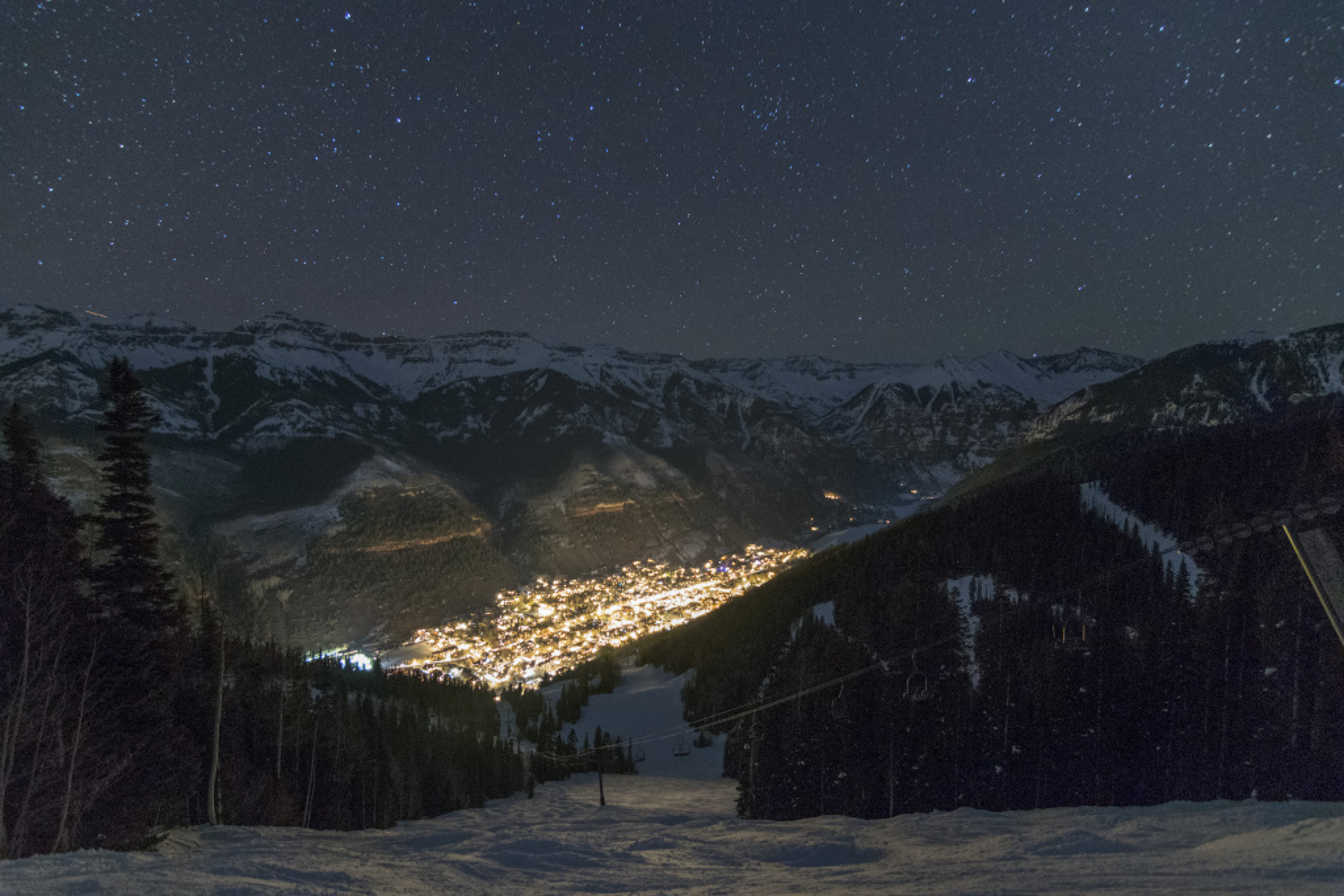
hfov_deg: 95.0
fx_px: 616
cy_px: 448
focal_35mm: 16
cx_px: 672
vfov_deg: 72.1
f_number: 2.8
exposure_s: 30
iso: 1600
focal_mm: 11
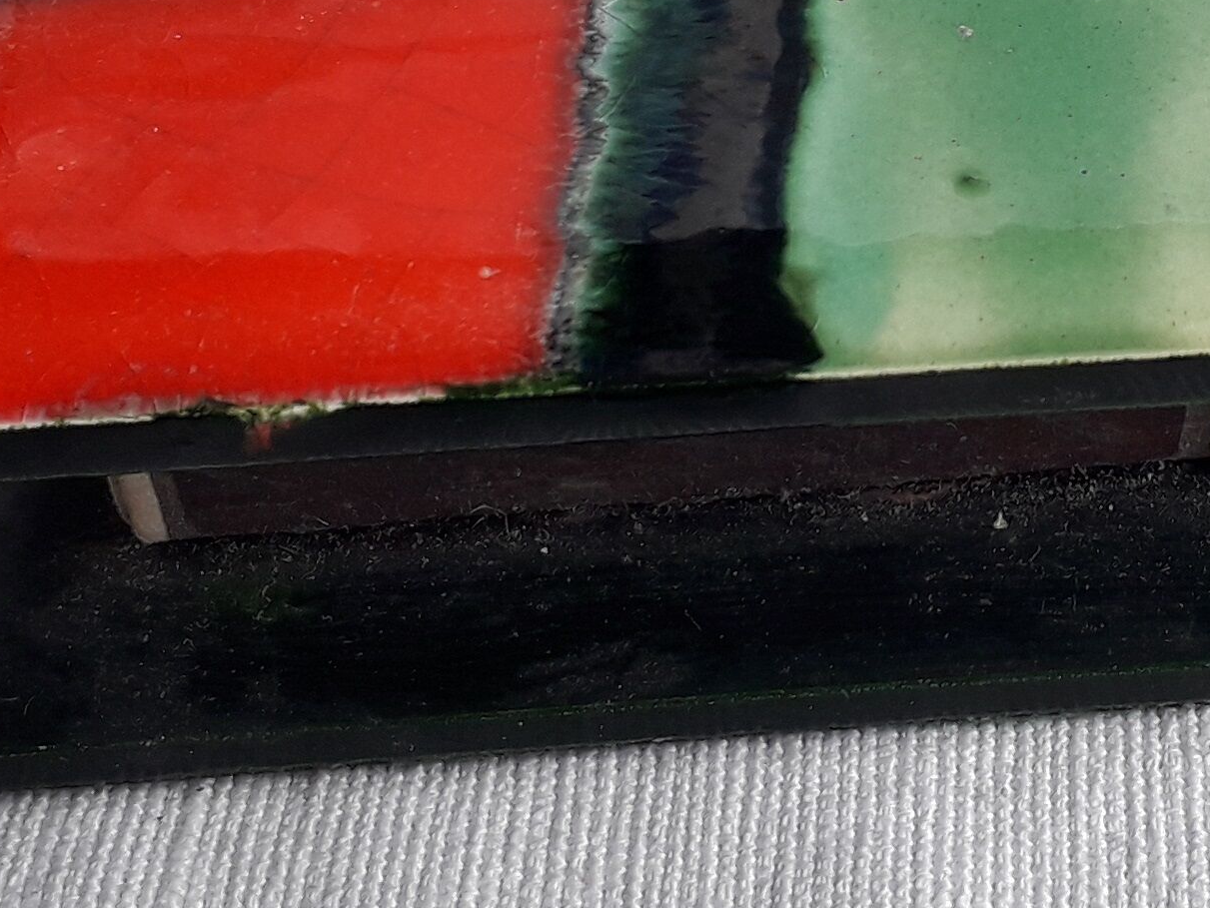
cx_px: 1010
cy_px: 17
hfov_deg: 21.0
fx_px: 3217
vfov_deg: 15.8
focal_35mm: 92
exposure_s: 1/100
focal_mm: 3.6
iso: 40
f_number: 1.9
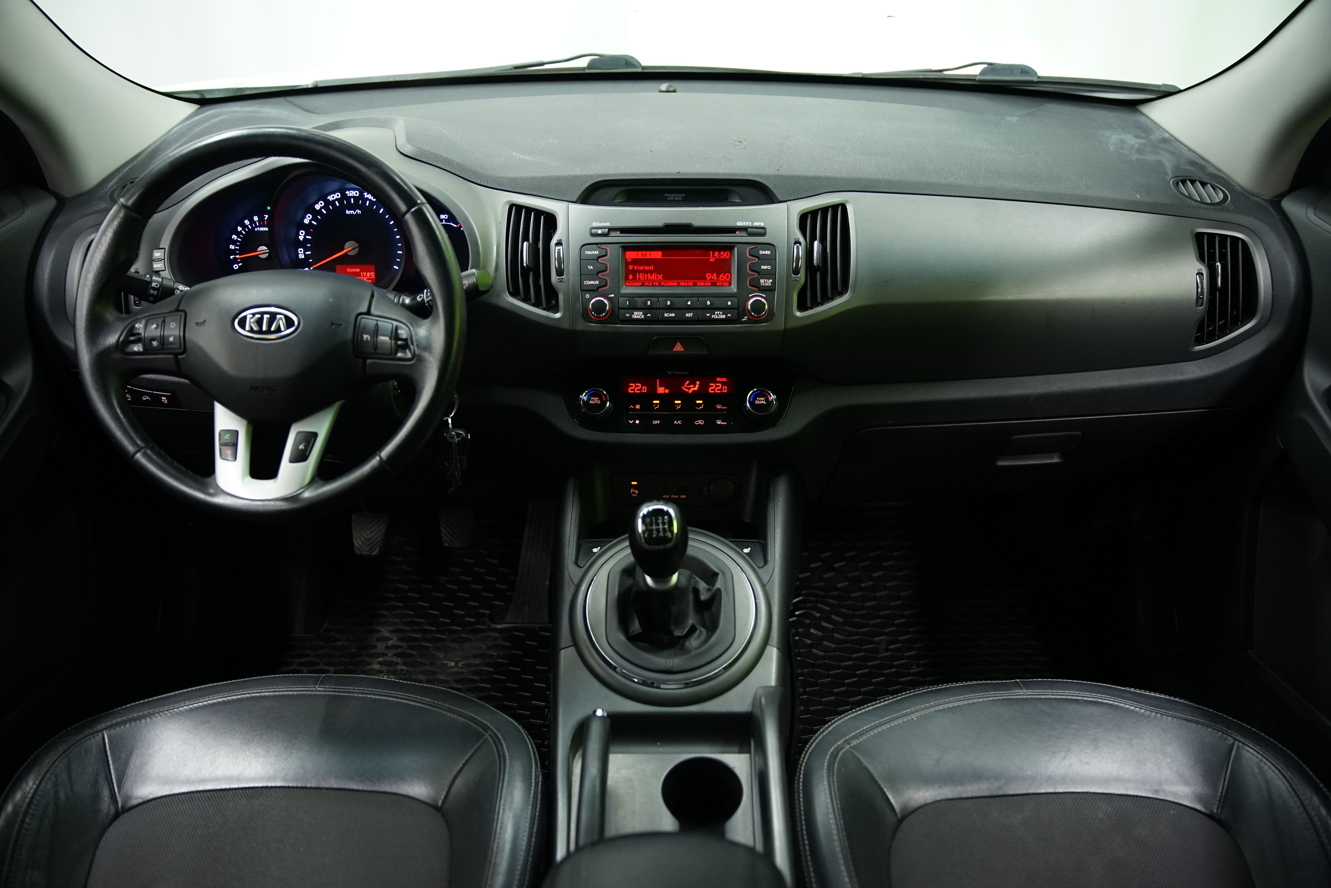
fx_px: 1035
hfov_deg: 65.5
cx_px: 666
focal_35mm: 28
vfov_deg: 46.4
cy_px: 444
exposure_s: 1/40
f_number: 2.8
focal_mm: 28
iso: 1250
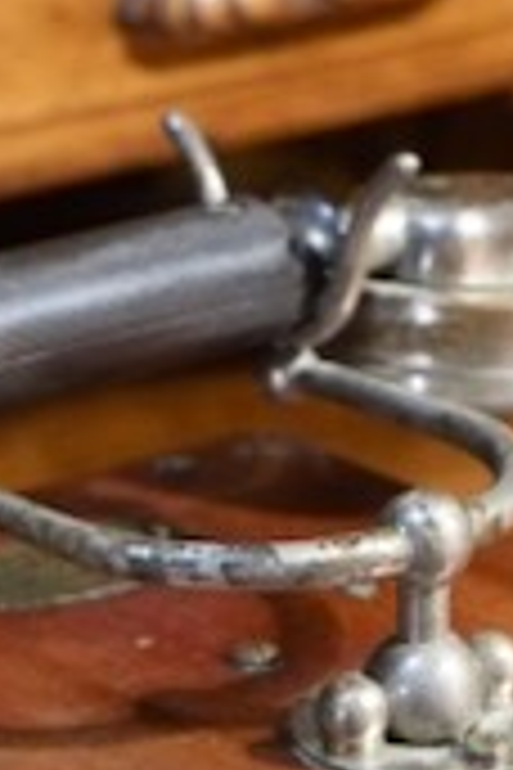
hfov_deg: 7.4
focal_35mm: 186
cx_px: 216
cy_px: 869
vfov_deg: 10.9
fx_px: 3975
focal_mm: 35
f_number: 3.6
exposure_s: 1/125
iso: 3200
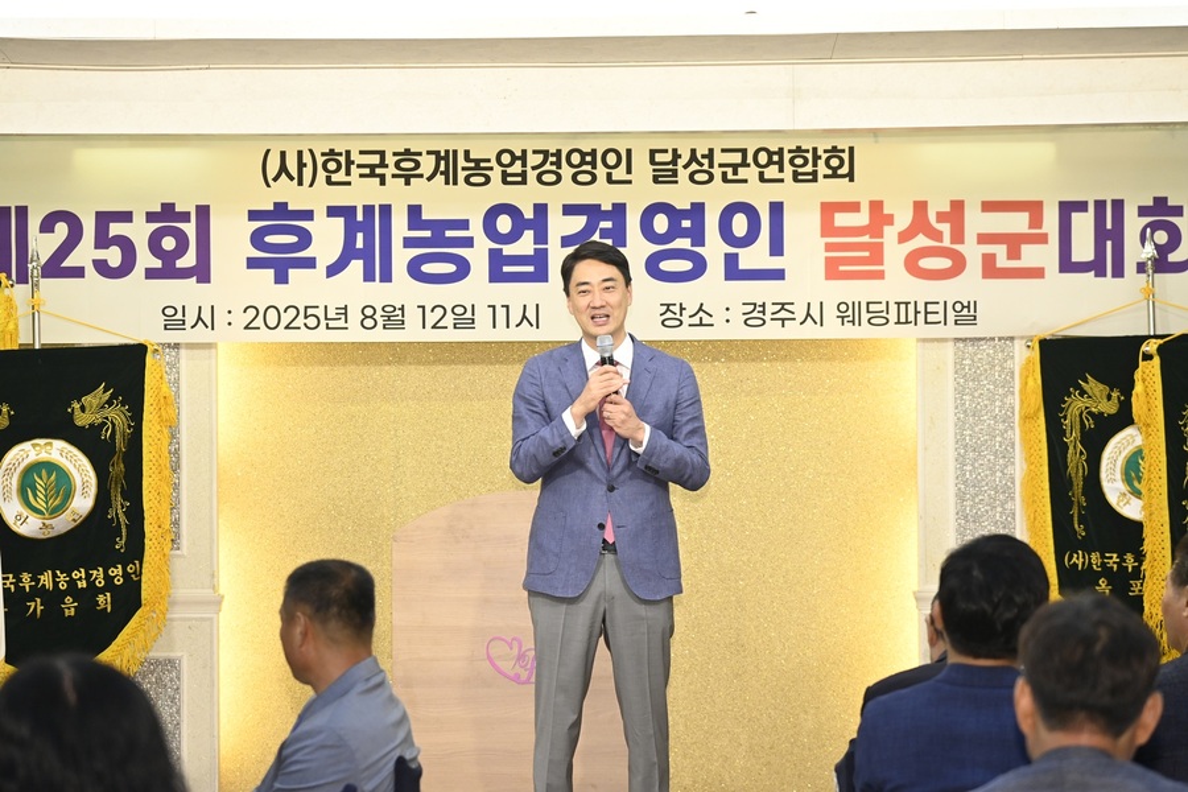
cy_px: 396
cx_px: 594
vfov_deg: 11.4
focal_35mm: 120
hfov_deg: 17.1
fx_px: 3960
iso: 3200
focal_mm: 120
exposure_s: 1/250
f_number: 5.6
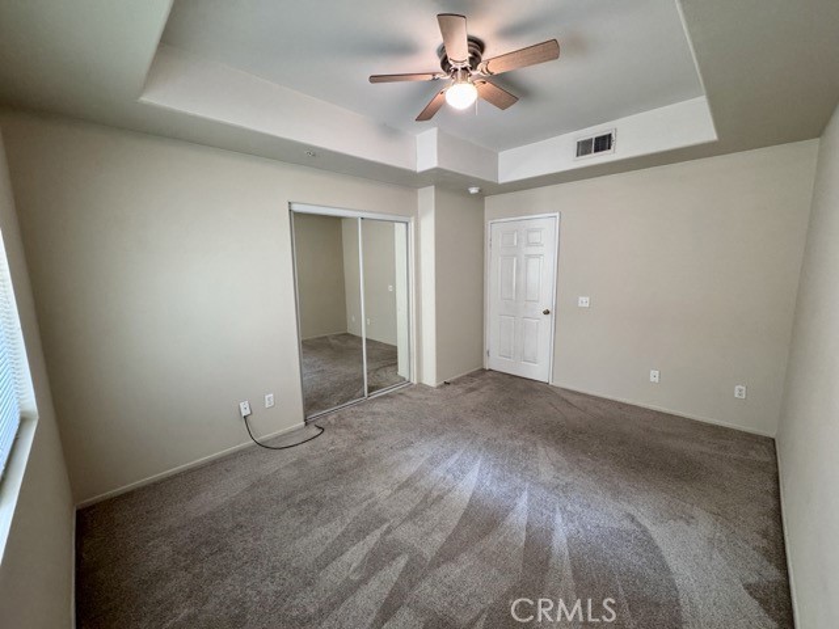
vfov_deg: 85.7
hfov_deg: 102.1
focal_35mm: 14
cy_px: 314
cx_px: 420
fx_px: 339
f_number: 2.2
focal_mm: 2.22
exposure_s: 1/60
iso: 320
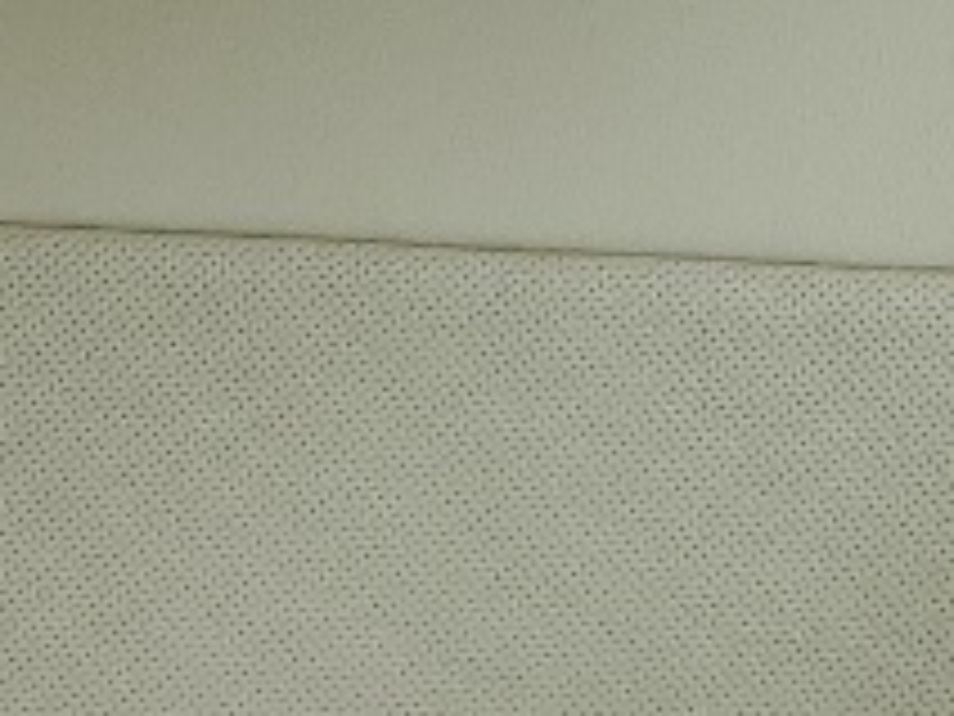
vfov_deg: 7.6
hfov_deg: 9.1
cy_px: 576
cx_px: -1282
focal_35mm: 196
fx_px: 5402
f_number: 1.5
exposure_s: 1/135
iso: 50
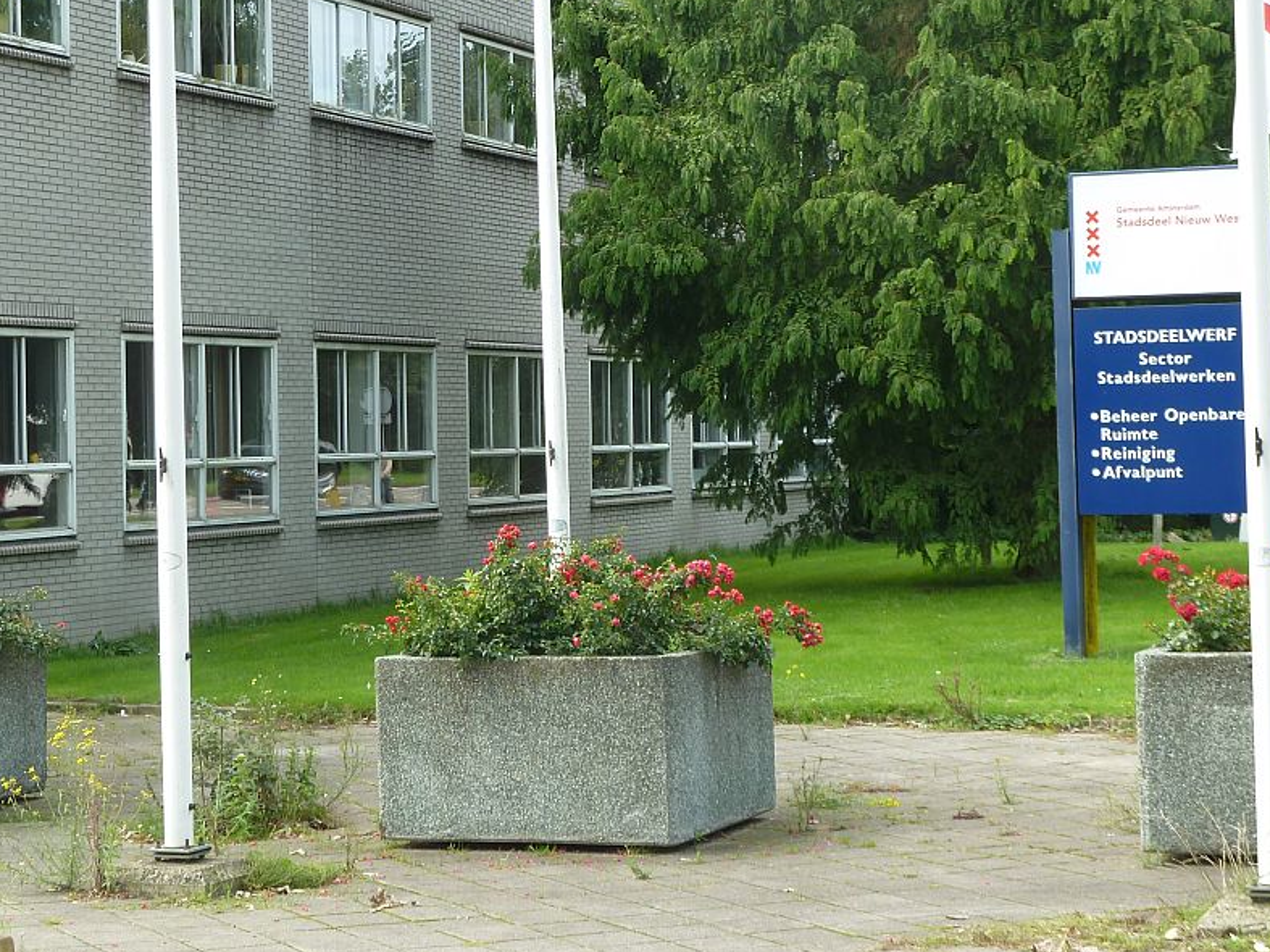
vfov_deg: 18.0
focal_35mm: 82
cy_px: 394
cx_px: 515
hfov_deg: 23.8
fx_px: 3008
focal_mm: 10.3
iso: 80
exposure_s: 1/100
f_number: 4
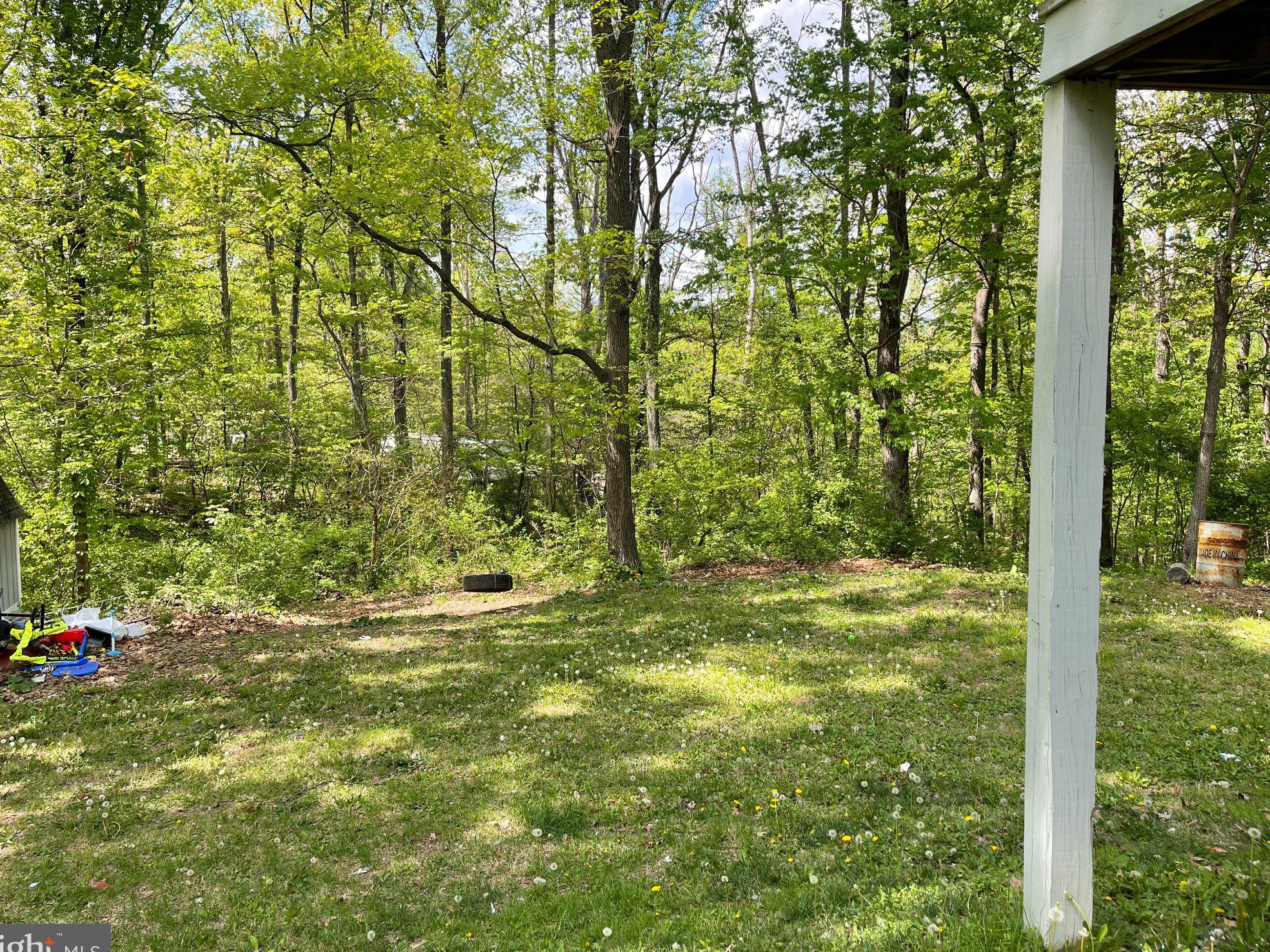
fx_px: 954
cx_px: 610
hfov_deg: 67.3
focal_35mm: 26
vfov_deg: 53.1
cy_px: 481
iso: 32
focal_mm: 5.1
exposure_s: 1/569
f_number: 1.6
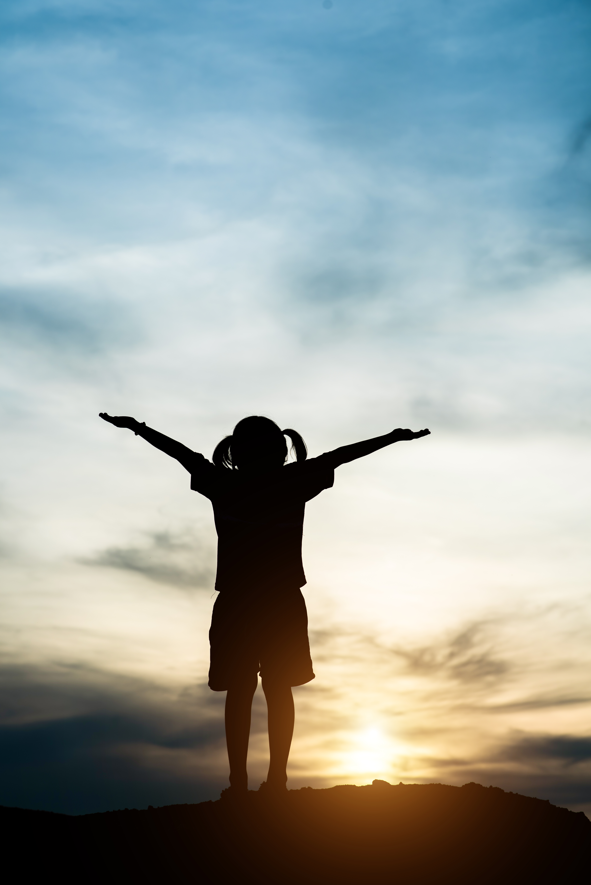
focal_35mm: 85
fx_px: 2091
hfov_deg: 16.1
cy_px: 442
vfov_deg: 23.9
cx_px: 296
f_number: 5.6
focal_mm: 85
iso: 100
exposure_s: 1/400
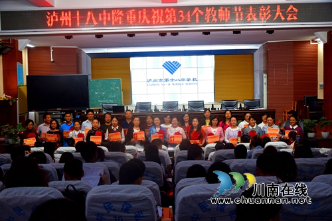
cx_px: 166
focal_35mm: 39
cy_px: 110
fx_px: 360
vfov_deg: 34.2
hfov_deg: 49.6
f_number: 4
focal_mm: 26
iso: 400
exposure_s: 1/60
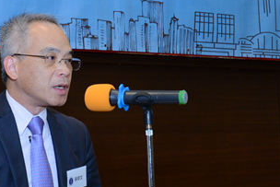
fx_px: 778
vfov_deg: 13.7
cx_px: 99
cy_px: 55
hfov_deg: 20.3
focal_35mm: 100
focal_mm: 38
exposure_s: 1/125
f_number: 7.1
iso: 2500
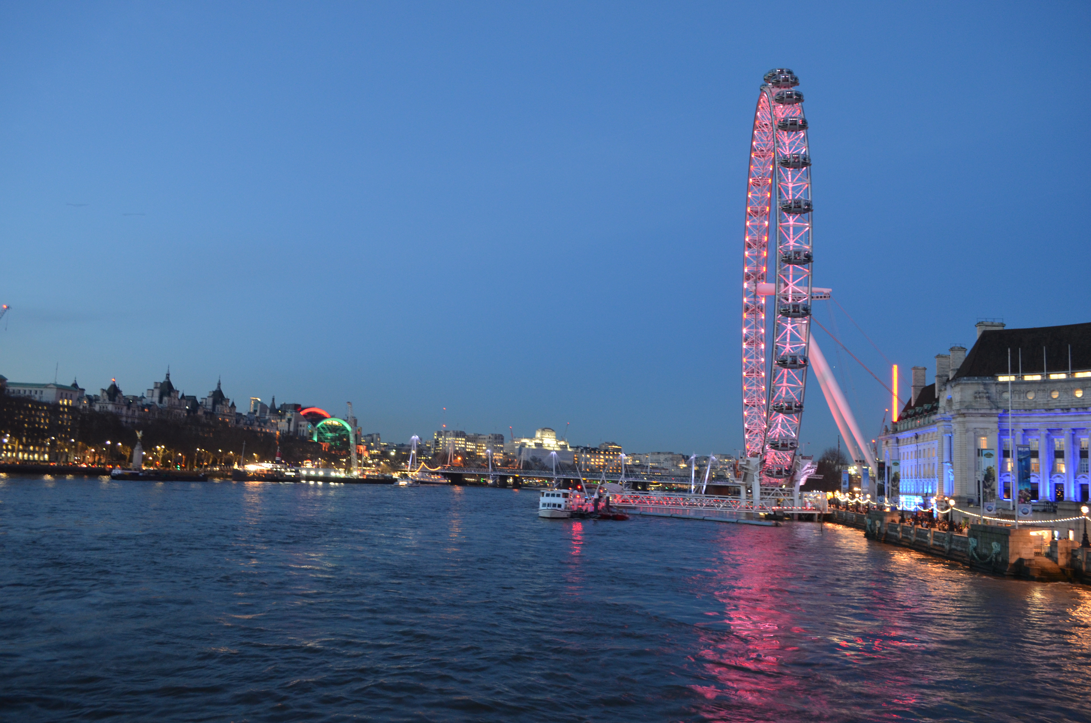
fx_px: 817
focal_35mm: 27
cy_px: 362
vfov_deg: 47.7
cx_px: 546
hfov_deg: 67.5
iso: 800
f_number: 5
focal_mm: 18
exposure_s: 1/4
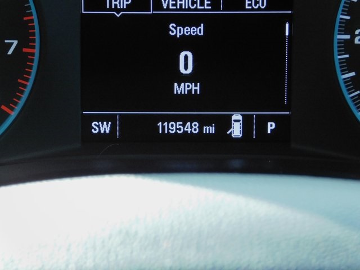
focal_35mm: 336
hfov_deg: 5.9
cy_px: 135
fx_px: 3494
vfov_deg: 4.4
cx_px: 180
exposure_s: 1/60
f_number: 5.8
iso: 640
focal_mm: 59.7
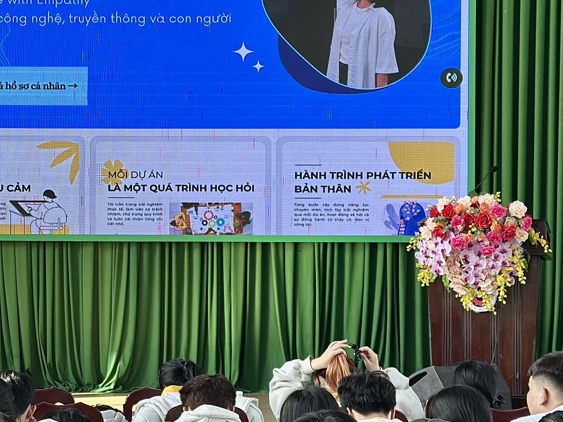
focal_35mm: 105
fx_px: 1708
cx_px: 56
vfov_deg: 14.1
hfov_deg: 18.4
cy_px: 225
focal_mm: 6.86
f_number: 1.78
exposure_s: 1/240
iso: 100
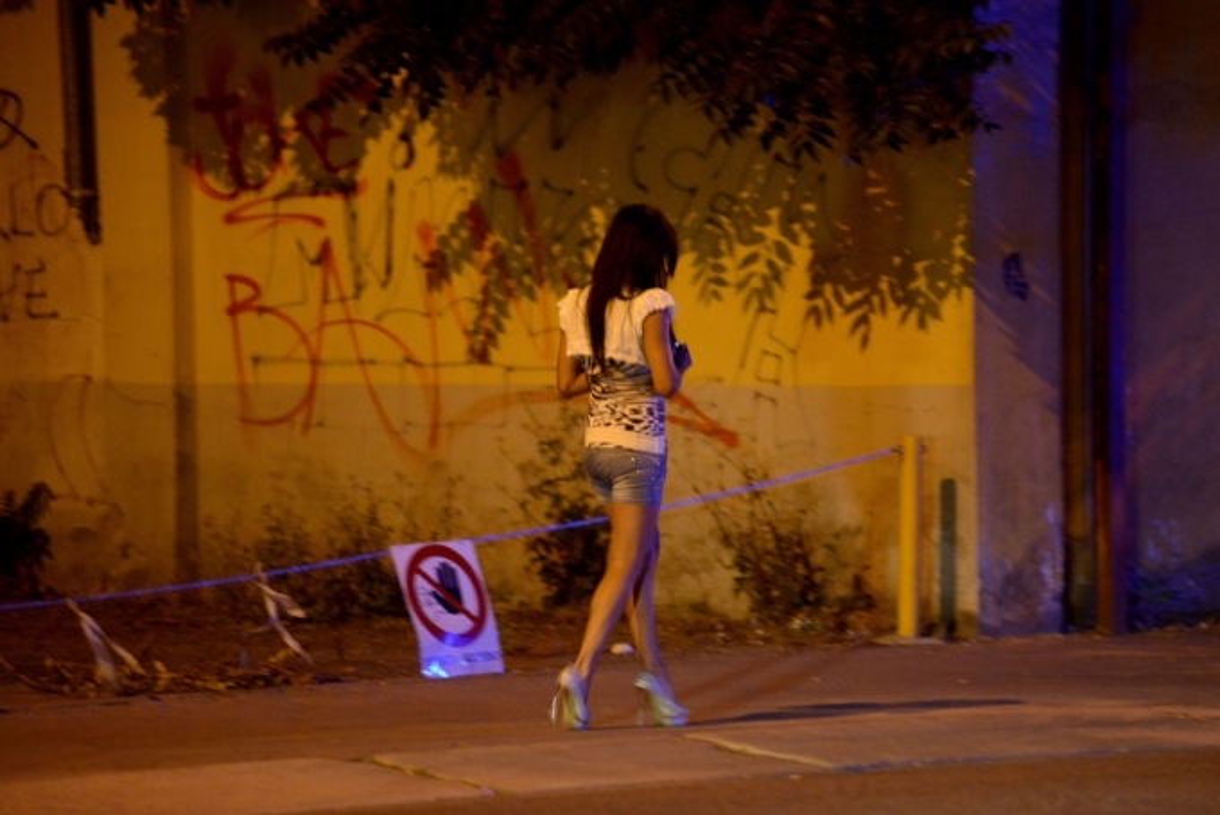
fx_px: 6780
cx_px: 610
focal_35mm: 200
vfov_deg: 6.9
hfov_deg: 10.3
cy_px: 408
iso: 6400
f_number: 2.8
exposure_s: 1/25
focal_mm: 200
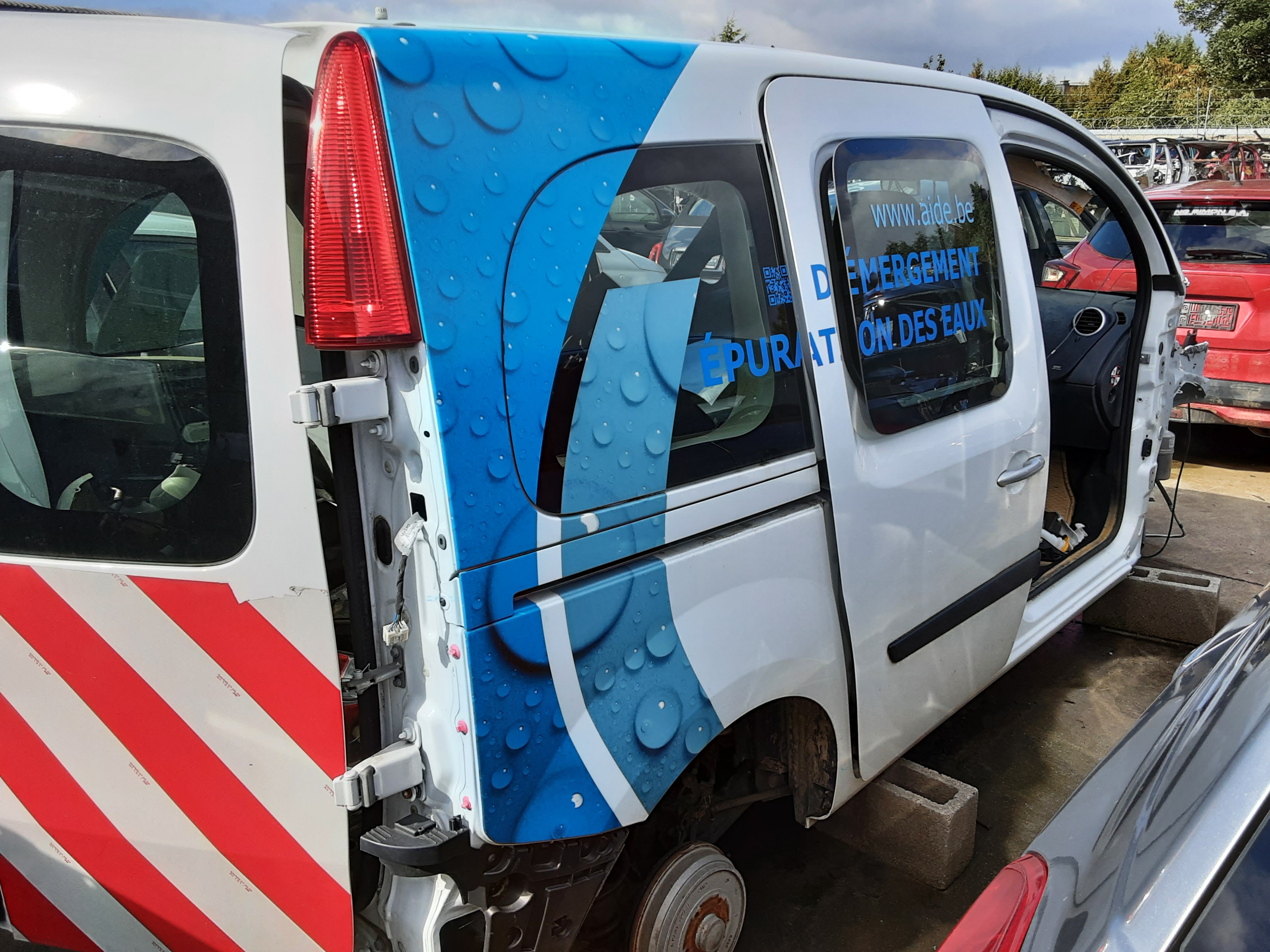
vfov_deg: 51.4
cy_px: 476
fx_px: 991
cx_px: 635
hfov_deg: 65.3
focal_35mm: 27
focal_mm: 2.91
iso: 40
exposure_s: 1/921
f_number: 1.9
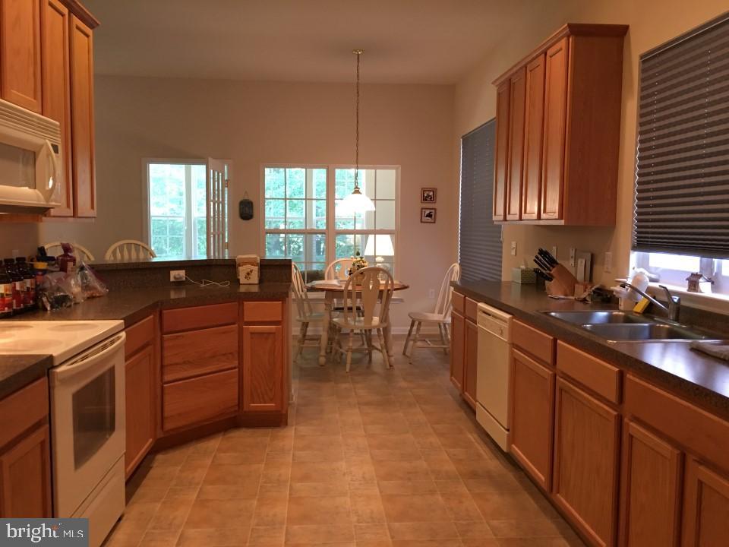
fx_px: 611
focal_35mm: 29
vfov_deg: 48.2
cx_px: 364
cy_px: 274
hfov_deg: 61.7
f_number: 2.2
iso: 64
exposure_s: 1/15
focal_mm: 4.15
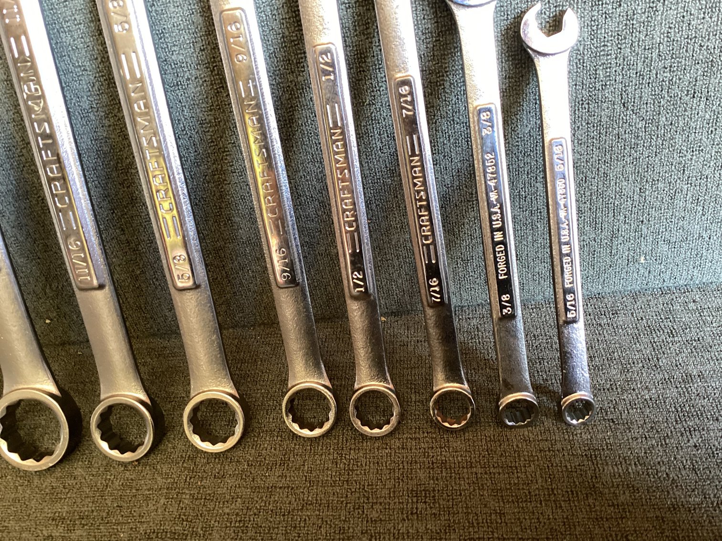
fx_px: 647
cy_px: 270
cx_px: 361
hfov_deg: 58.3
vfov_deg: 45.4
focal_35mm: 31
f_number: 2.4
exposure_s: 1/50
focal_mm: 3.3
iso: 250
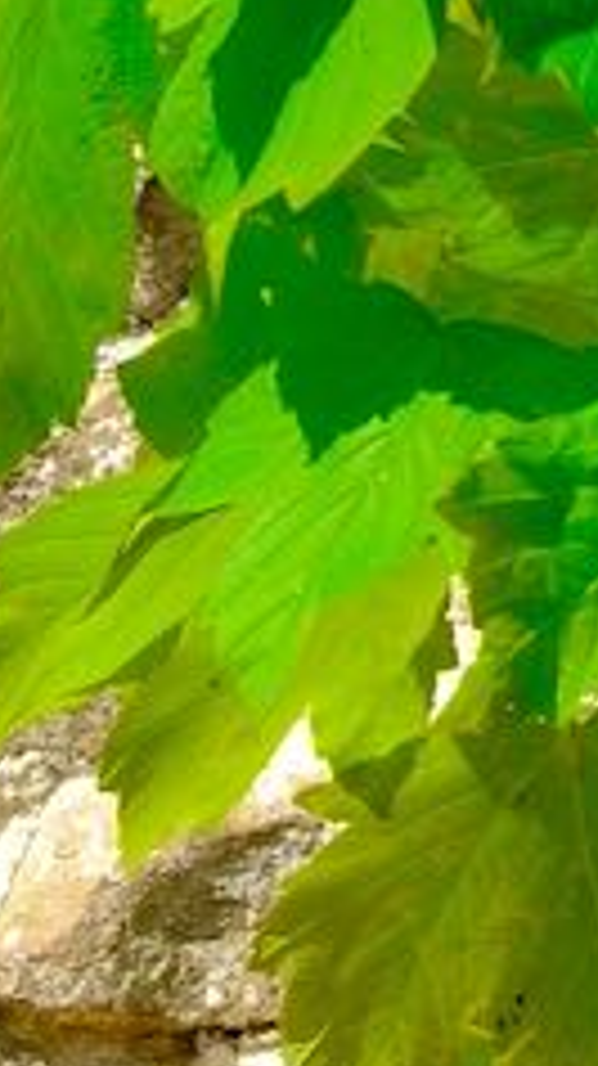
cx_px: 1425
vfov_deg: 8.8
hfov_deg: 4.9
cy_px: 1097
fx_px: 6862
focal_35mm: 243
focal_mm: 28.9
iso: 800
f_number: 10
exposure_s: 1/250
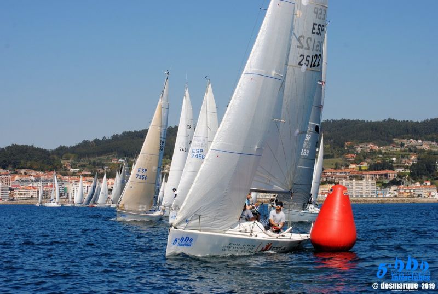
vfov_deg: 16.6
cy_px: 147
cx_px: 219
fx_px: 1006
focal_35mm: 82
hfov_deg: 24.6
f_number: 9
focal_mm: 55
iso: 100
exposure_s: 1/320
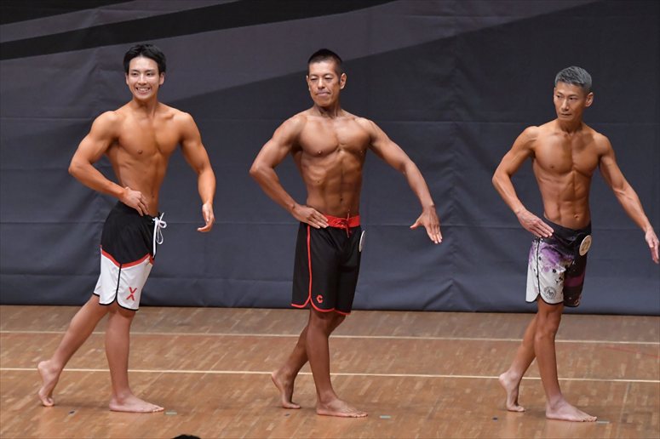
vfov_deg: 5.1
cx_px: 330
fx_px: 4948
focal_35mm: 270
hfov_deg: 7.6
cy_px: 220
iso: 6400
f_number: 5.6
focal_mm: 180
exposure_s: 1/400
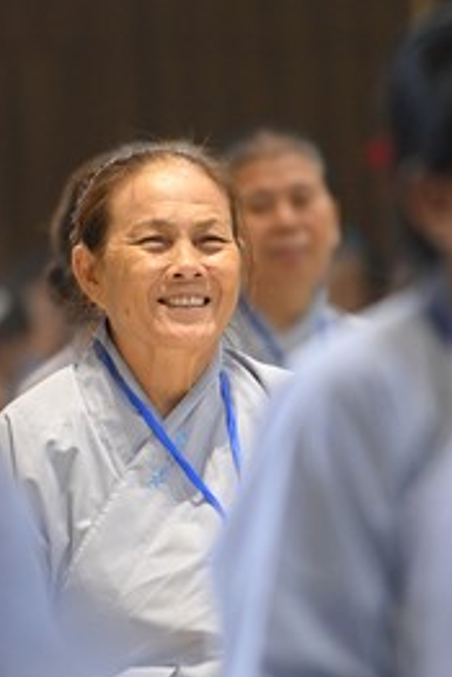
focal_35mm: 496
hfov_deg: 2.8
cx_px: 266
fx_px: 9328
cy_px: 406
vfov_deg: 4.2
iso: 3200
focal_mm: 200
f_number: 3.2
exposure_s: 1/250
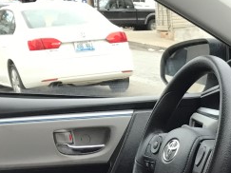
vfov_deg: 11.6
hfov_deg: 15.4
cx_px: 343
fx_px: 787
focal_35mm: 118
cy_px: 309
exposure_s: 1/206
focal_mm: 3.99
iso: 20
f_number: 1.8
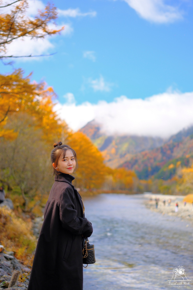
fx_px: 402
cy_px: 145
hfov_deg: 27.0
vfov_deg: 39.6
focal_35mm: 50
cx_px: 96
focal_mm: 33
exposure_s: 1/3800
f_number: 1.4
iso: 500
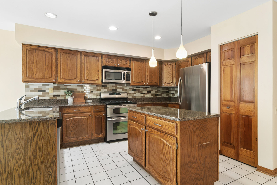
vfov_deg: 67.4
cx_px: 138
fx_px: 138
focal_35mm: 18
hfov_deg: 90.0
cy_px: 92
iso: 200
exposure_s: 1/4
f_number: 8
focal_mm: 12
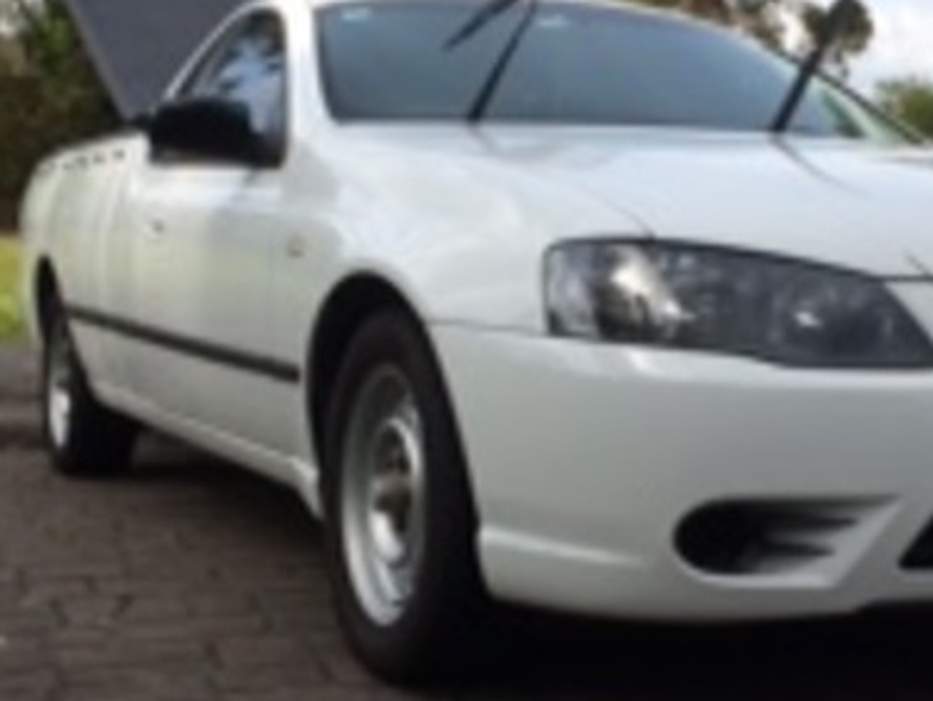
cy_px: 332
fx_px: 1672
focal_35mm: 62
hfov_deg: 31.0
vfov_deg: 23.7
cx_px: 586
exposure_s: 1/1580
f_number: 2.2
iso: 32
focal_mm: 4.15
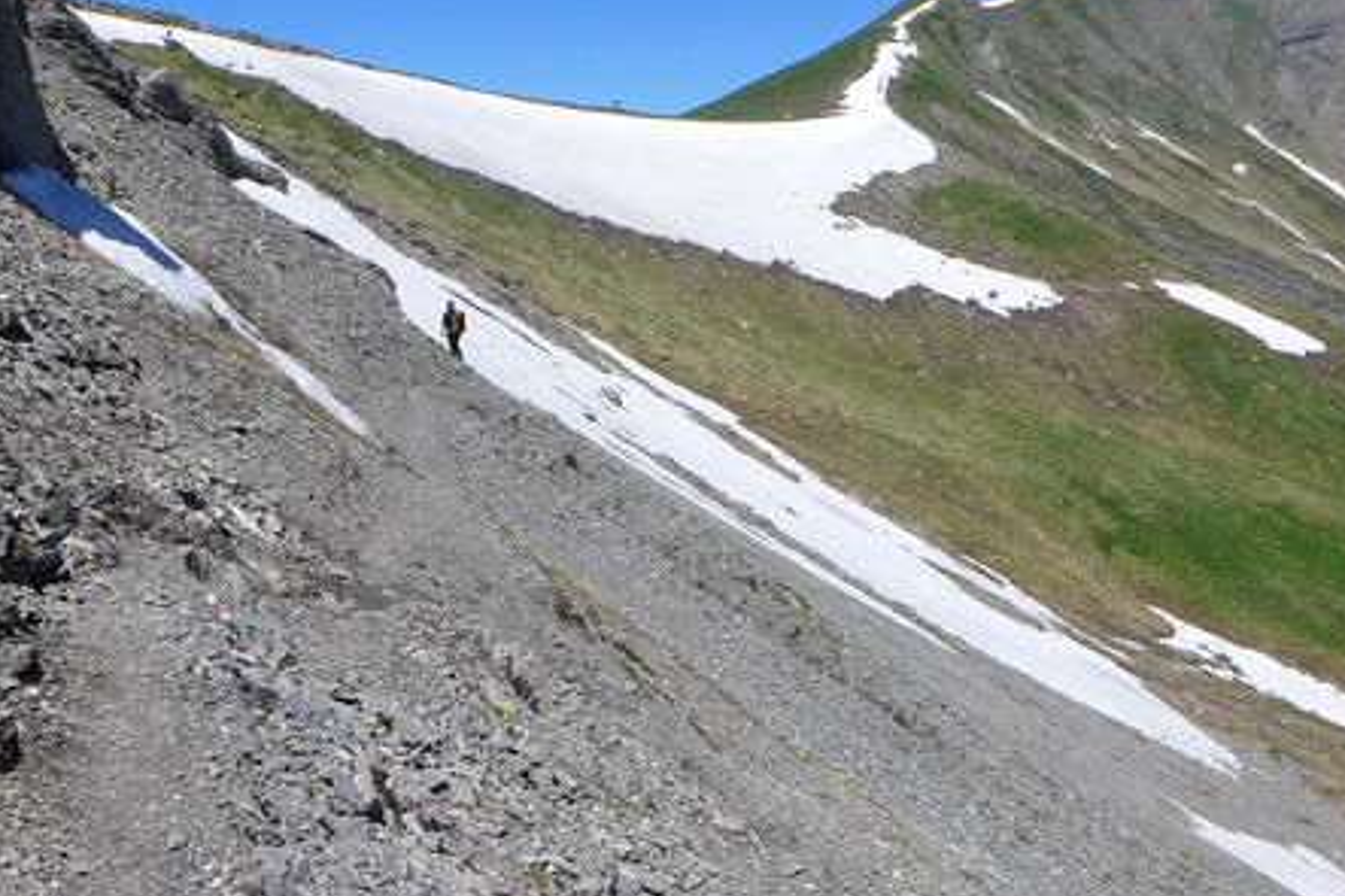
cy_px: 313
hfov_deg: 48.6
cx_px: 430
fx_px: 1456
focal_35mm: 39
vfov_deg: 33.9
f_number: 3.2
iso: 80
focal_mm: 4.7
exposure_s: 1/2000
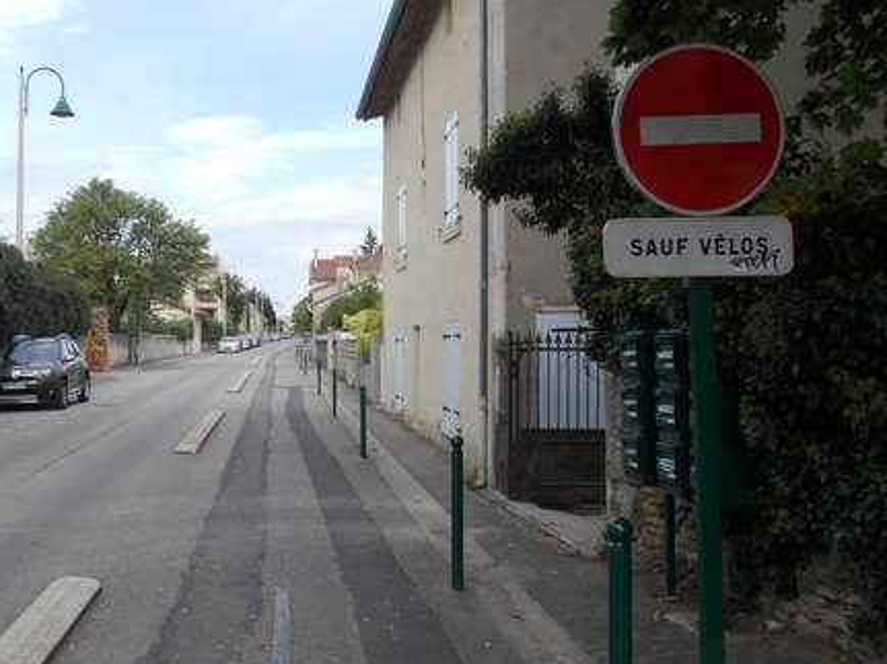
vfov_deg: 36.8
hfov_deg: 47.0
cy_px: 327
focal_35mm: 39
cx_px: 286
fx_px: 999
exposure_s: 1/125
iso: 80
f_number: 5.4
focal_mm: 4
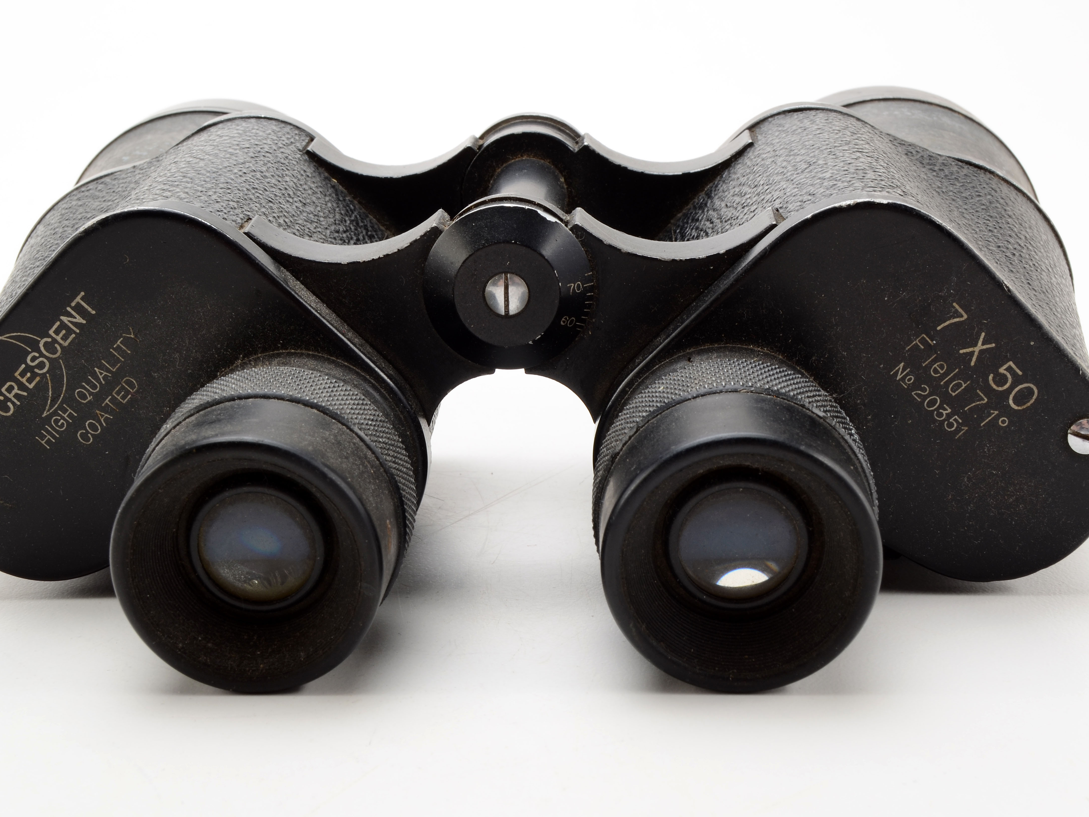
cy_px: 408
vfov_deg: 23.7
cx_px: 525
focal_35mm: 62
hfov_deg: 31.2
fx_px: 1951
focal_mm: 38
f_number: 18
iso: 100
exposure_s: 1/160
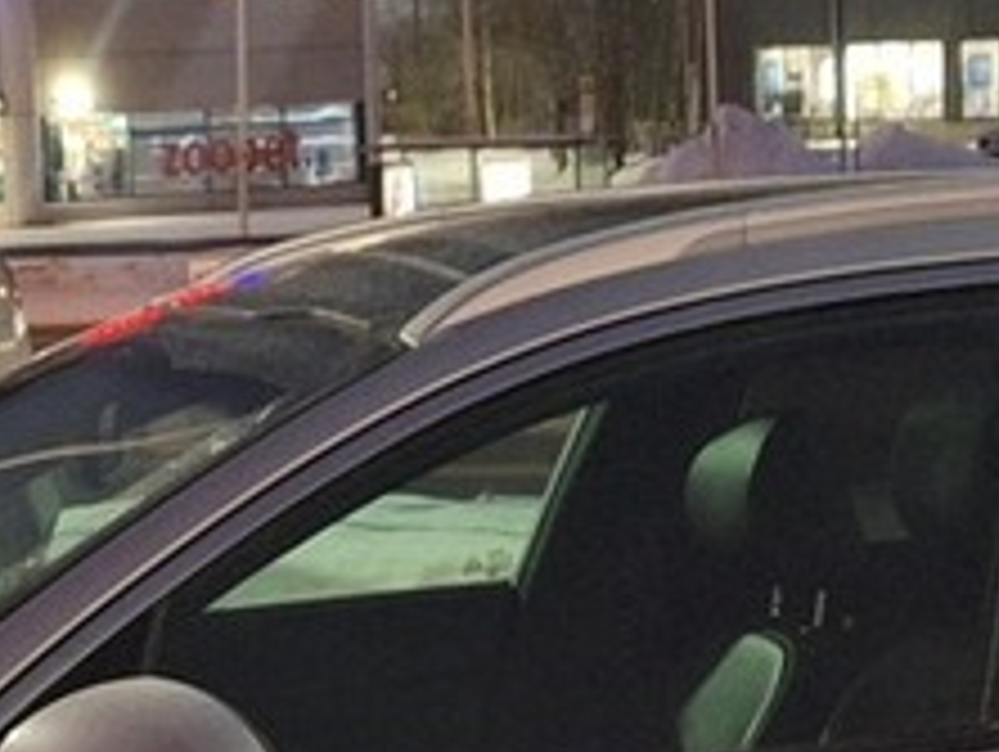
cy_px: 977
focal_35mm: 149
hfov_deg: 13.2
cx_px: 423
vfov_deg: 9.8
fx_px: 4305
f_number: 1.8
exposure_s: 1/25
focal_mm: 5.54
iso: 400
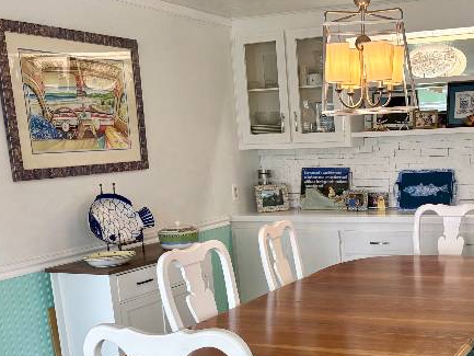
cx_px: 365
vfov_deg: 27.7
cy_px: 306
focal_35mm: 51
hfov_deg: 36.5
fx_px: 699
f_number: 1.6
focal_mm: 5.96
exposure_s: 1/140
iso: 100
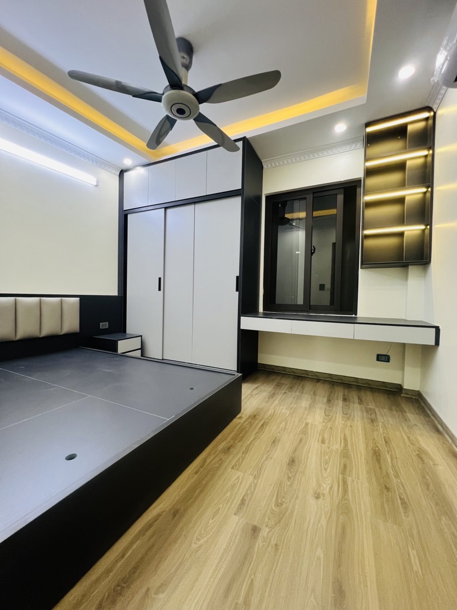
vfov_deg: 106.2
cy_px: 305
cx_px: 228
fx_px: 229
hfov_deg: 89.9
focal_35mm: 13
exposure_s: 1/100
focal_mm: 1.57
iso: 200
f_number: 1.8
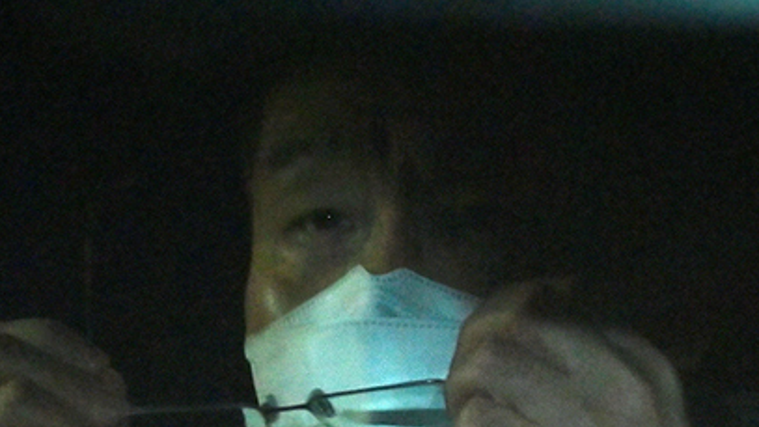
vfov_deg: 6.3
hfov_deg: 11.3
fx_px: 3844
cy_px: 393
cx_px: 382
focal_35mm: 191
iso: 3200
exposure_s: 1/250
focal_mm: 116
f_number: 3.5
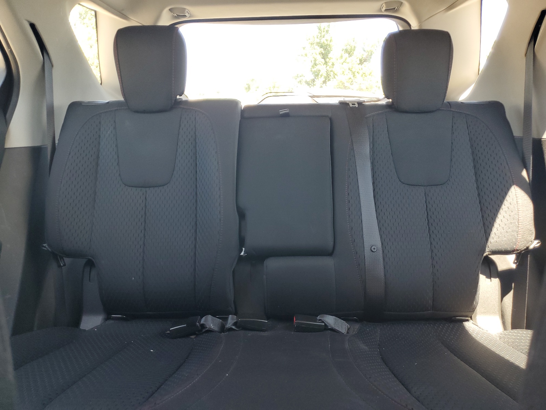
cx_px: 273
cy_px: 205
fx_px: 410
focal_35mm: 26
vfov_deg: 53.1
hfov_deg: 67.3
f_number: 1.5
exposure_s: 1/120
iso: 63
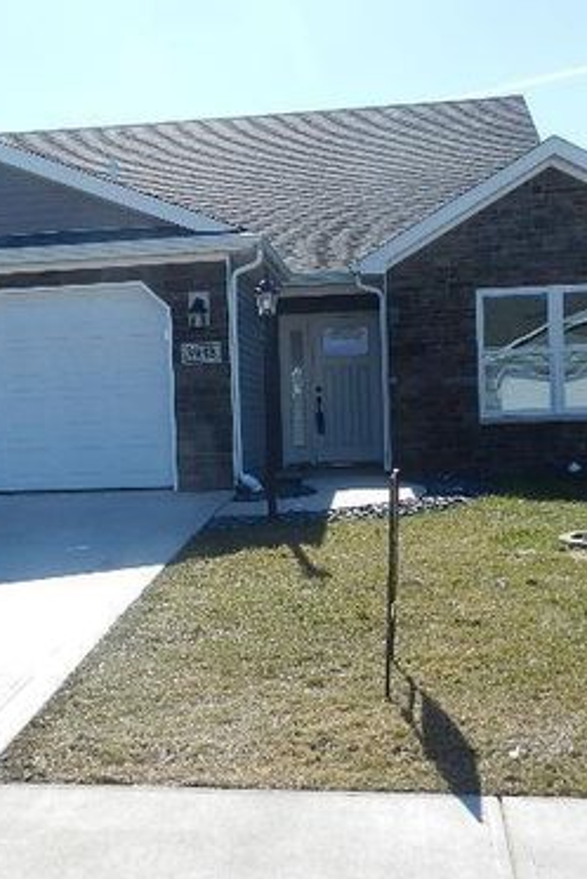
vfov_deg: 37.5
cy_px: 440
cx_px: 182
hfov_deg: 25.4
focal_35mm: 53
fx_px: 1295
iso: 160
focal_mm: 6.7
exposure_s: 1/800
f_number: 4.5
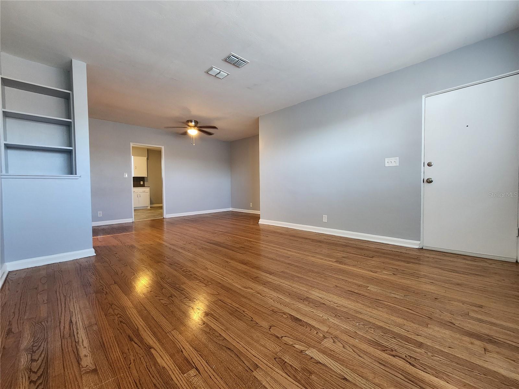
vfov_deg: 89.9
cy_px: 194
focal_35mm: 13
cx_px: 260
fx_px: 195
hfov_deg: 106.2
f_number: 2.2
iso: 400
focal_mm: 2.2
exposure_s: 1/40
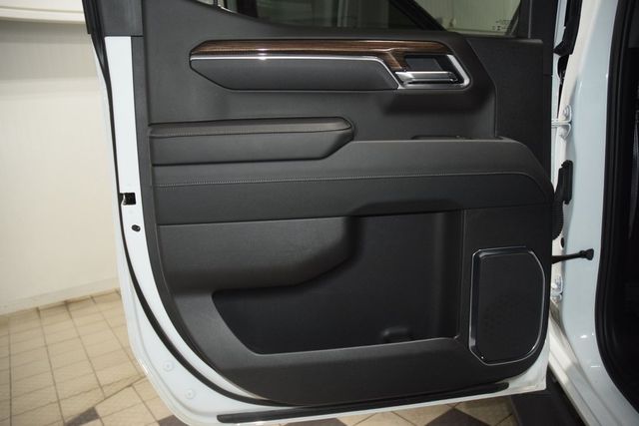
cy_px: 213
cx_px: 320
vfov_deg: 48.0
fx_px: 479
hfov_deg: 67.4
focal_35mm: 27
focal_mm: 18
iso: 1600
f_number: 3.5
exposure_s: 1/125
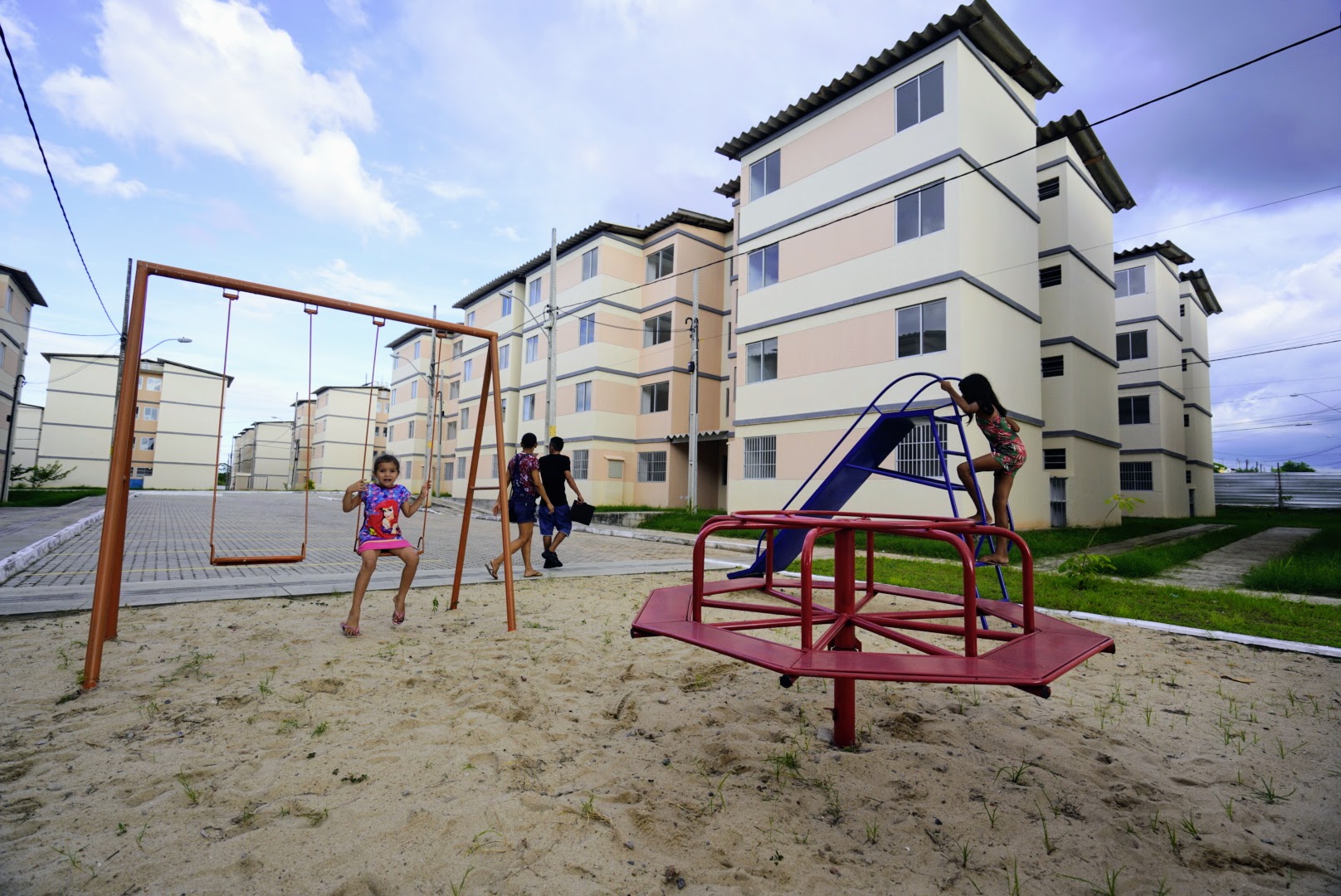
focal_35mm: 16
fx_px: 596
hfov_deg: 96.7
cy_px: 448
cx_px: 670
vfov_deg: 73.8
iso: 100
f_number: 5
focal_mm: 16
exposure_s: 1/320
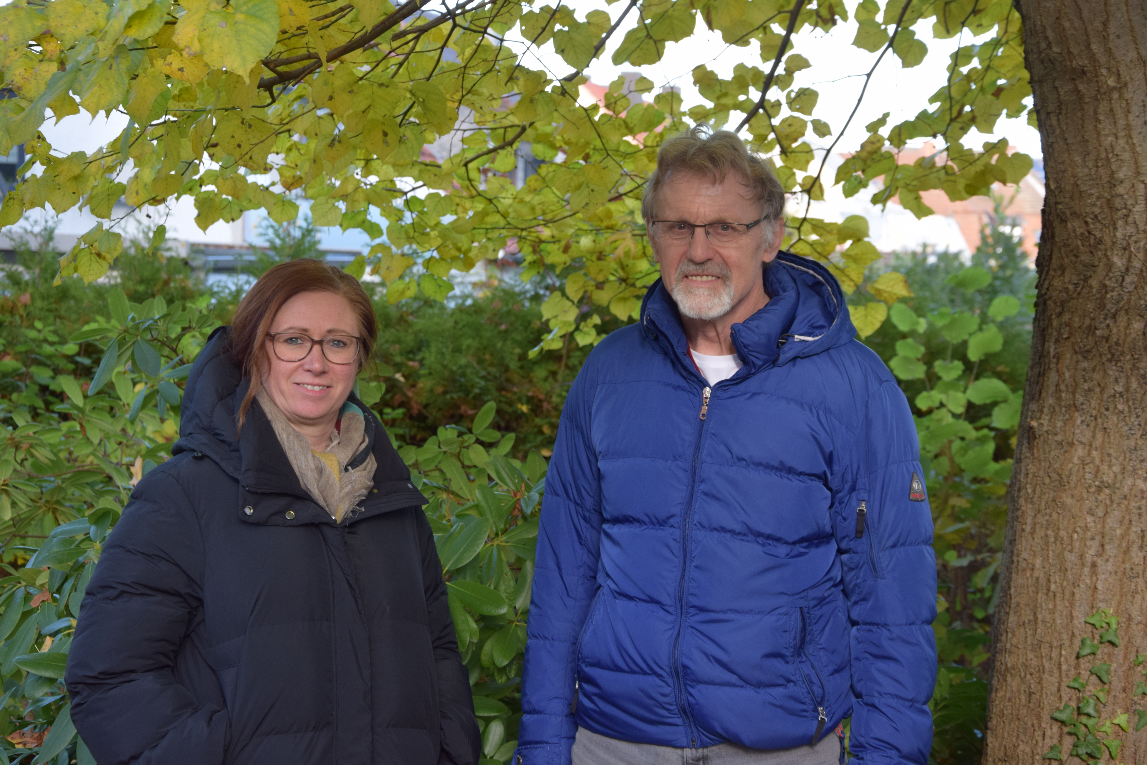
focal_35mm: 78
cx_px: 574
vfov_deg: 17.5
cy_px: 382
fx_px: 2486
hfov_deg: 26.0
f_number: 6.3
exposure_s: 1/160
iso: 400
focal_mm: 52
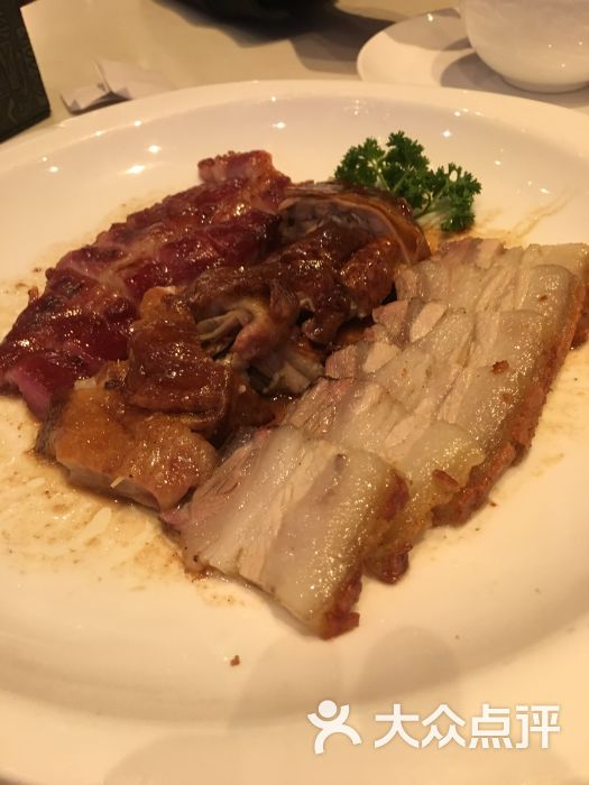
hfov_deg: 48.2
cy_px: 392
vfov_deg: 61.7
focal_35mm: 29
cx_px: 294
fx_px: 658
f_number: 2.2
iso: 200
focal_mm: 4.15
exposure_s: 1/33
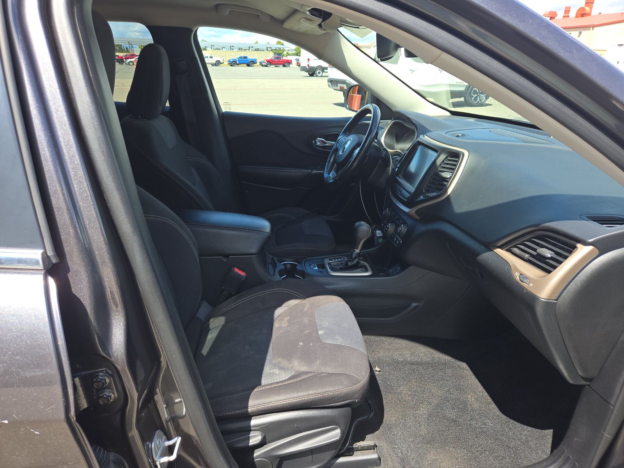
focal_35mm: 23
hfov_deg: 73.9
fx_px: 415
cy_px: 234
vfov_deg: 58.9
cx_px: 312
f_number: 1.8
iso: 25
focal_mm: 5.4
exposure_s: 1/336
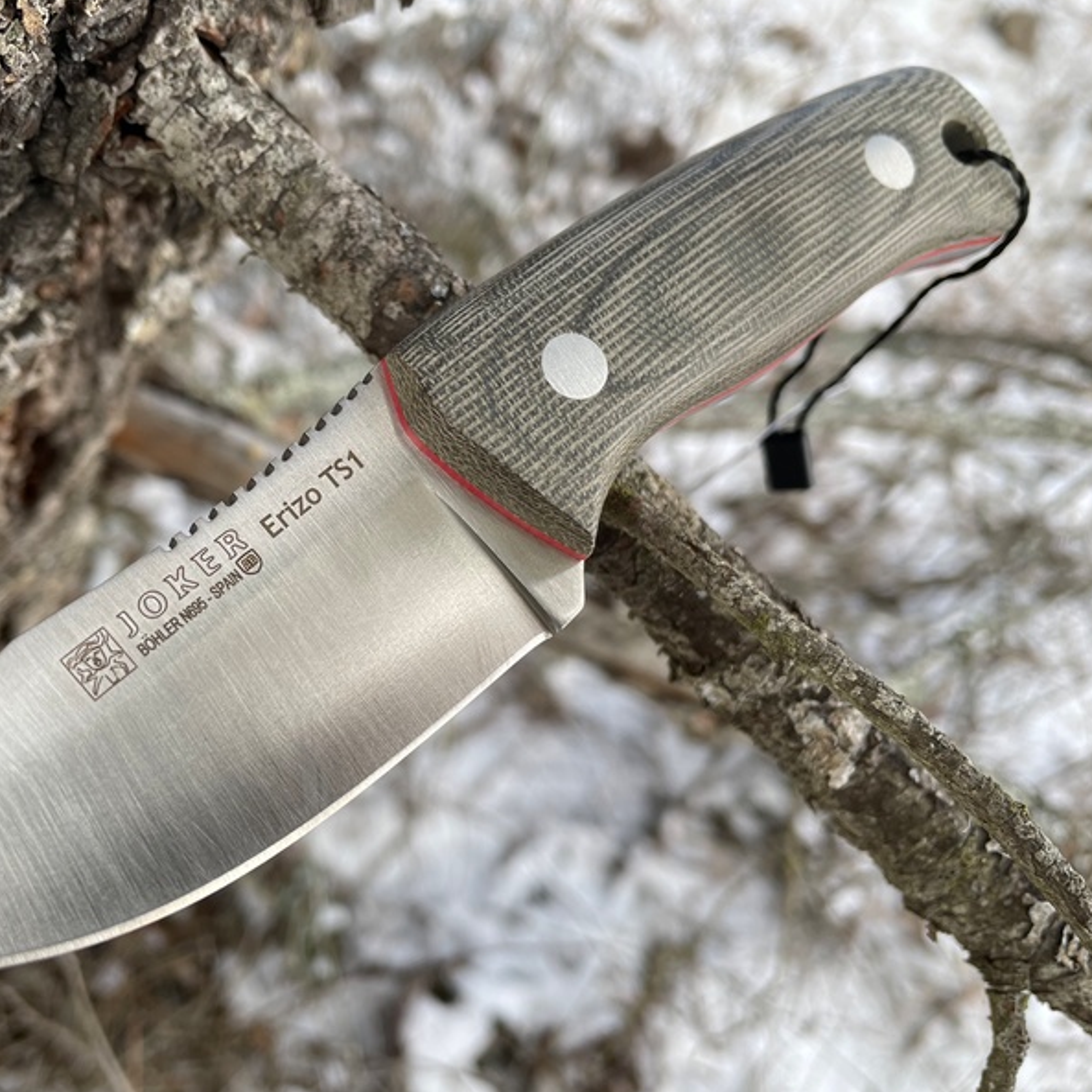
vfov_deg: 52.5
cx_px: 409
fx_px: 1106
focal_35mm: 31
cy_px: 547
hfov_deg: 52.0
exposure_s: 1/137
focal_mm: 4.2
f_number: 1.6
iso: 32
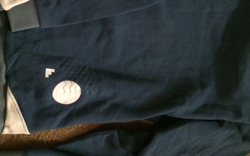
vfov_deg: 23.0
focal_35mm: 56
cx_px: 101
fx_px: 382
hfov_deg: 36.2
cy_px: 52
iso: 500
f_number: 2.2
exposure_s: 1/15
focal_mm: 4.15
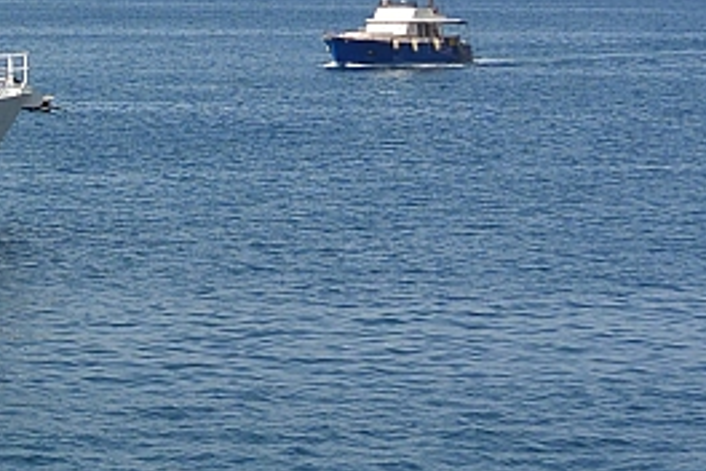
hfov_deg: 13.0
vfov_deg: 9.0
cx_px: -294
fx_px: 2961
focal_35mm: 151
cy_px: -58
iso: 160
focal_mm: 14.5
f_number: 5
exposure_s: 1/1000
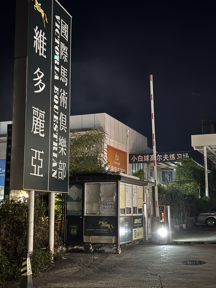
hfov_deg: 28.0
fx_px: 433
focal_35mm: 52
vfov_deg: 36.8
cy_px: 144
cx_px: 108
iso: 500
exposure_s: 1/9
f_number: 1.6
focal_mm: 5.96
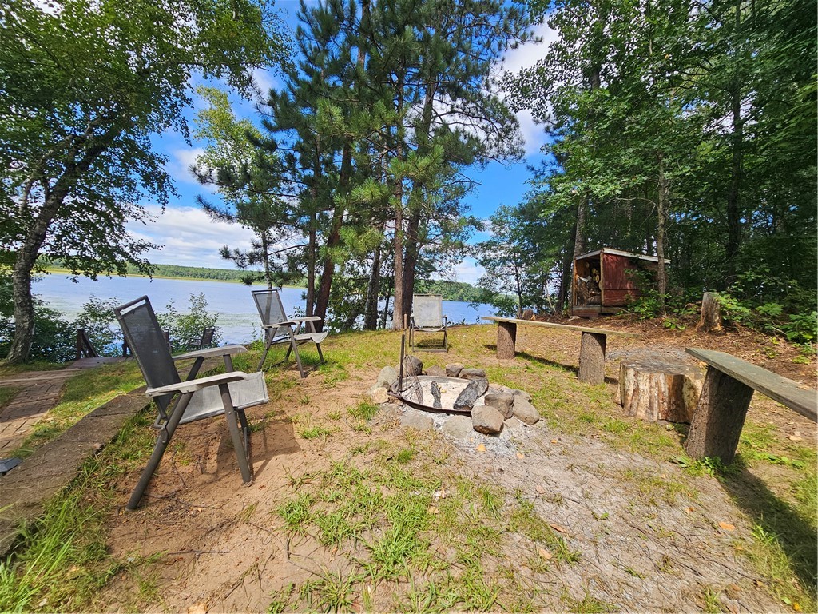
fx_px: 307
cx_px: 409
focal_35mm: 13
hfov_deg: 106.2
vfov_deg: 89.9
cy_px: 307
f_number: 2.2
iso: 50
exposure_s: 1/724
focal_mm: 2.2
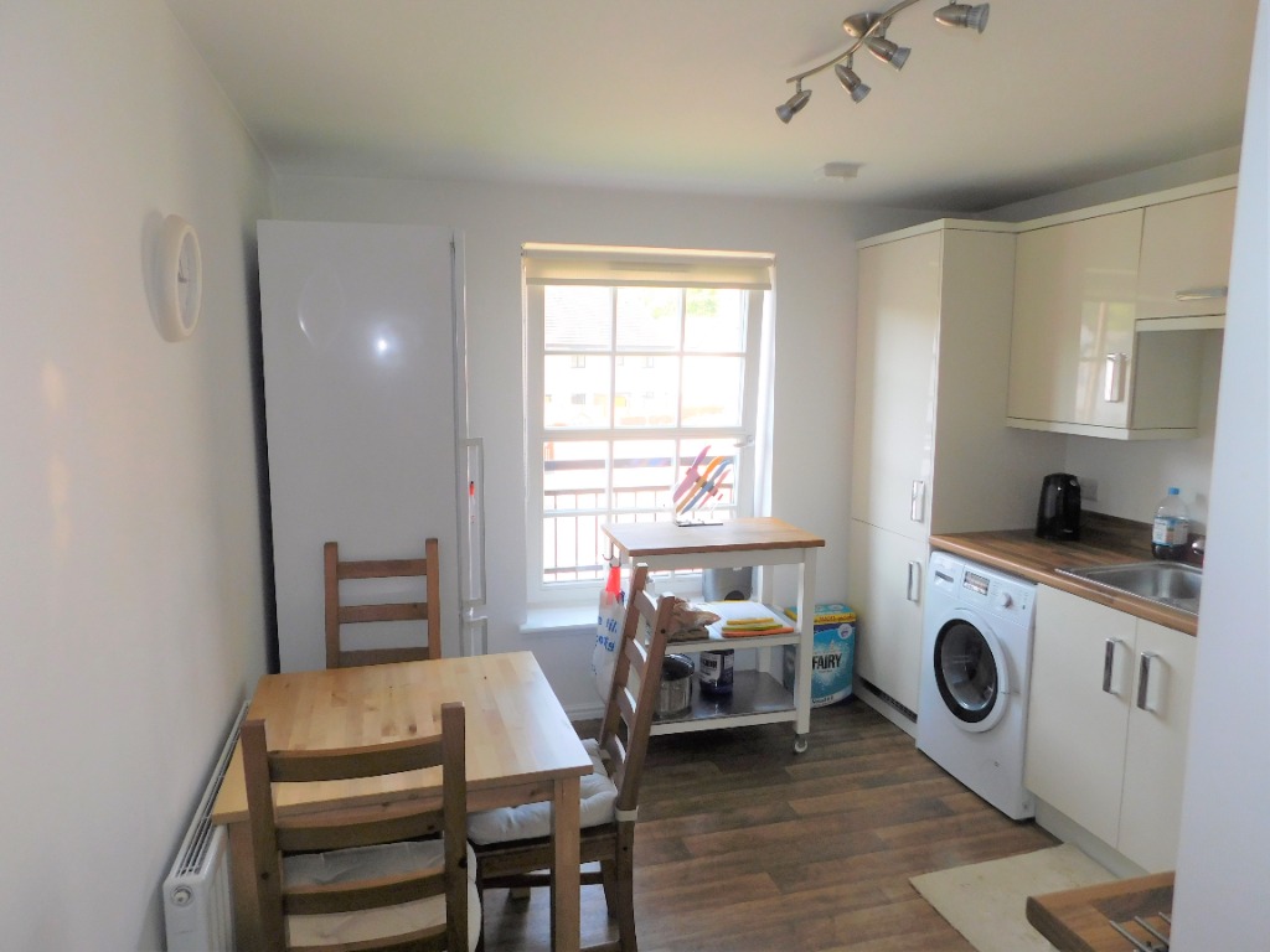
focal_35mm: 23
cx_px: 635
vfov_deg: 58.9
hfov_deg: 73.9
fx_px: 844
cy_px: 476
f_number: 3
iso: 125
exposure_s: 1/60
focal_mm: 4
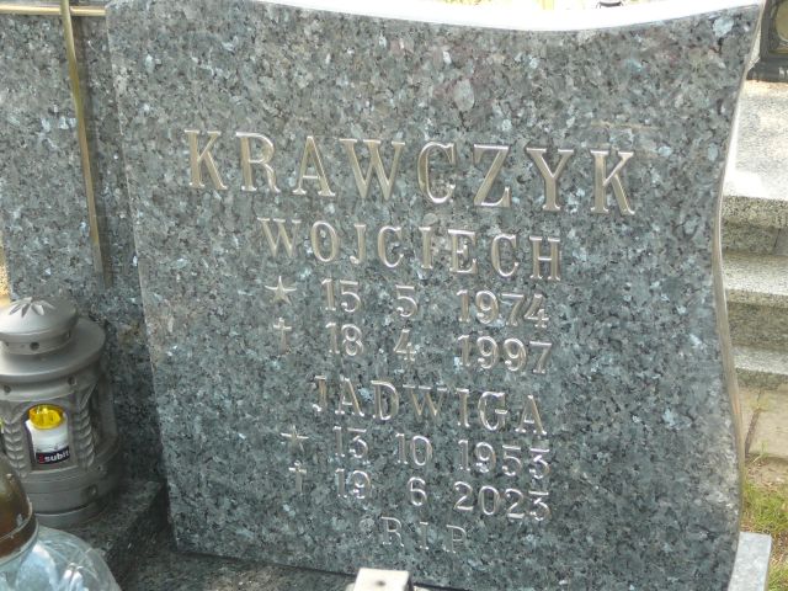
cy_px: 296
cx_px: 394
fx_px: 1480
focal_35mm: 65
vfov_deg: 22.6
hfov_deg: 29.8
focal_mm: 9.7
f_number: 3.6
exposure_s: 1/60
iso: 80
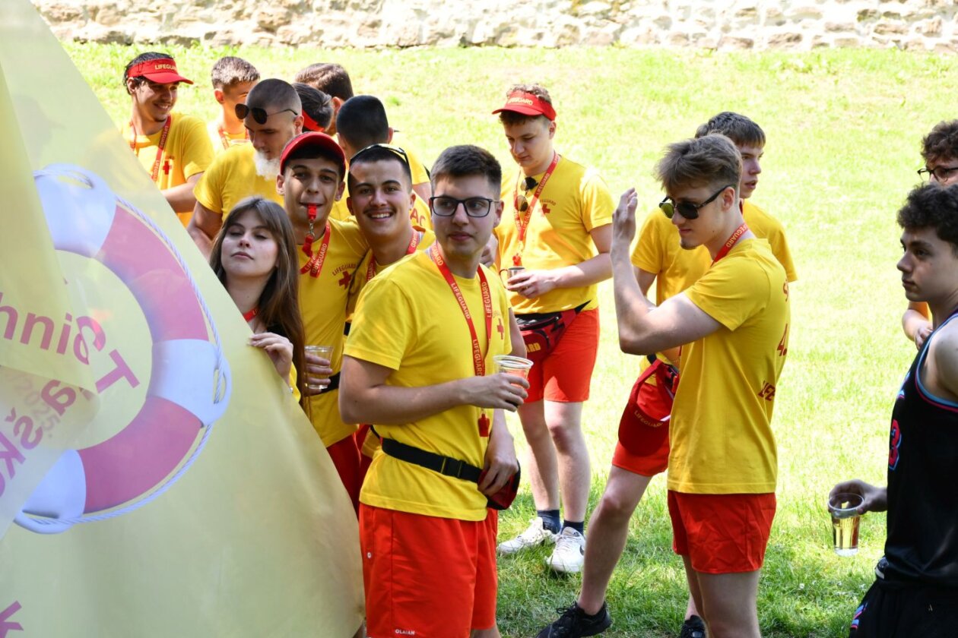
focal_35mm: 72
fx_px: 1916
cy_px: 319
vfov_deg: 18.9
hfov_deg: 28.1
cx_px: 479
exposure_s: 1/250
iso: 400
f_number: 5.6
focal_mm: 48
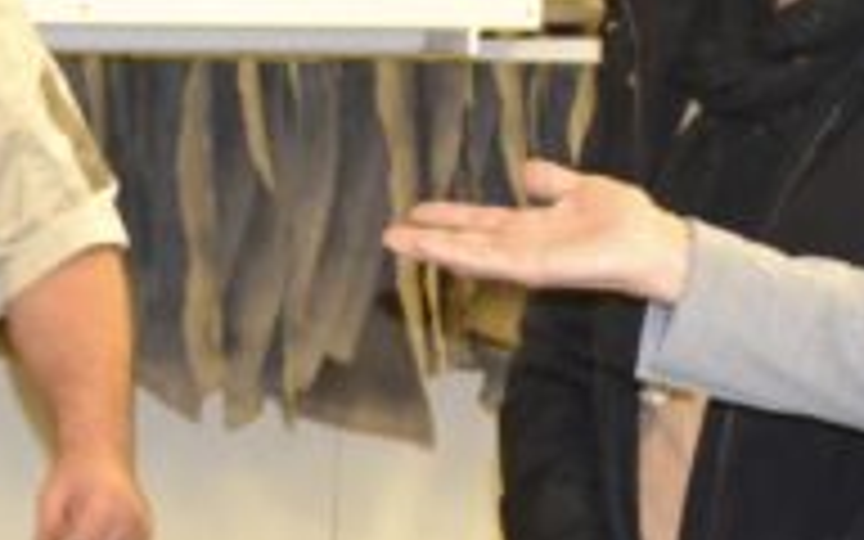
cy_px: 320
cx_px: -202
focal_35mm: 145
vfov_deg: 9.0
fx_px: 3414
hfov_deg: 14.0
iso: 3200
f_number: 4
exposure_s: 1/60
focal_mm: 26
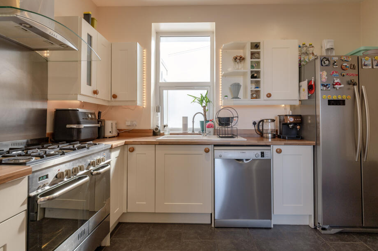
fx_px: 199
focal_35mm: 19
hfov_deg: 87.0
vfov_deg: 64.4
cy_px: 116
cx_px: 191
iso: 400
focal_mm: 17
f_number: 8
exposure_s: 1/30
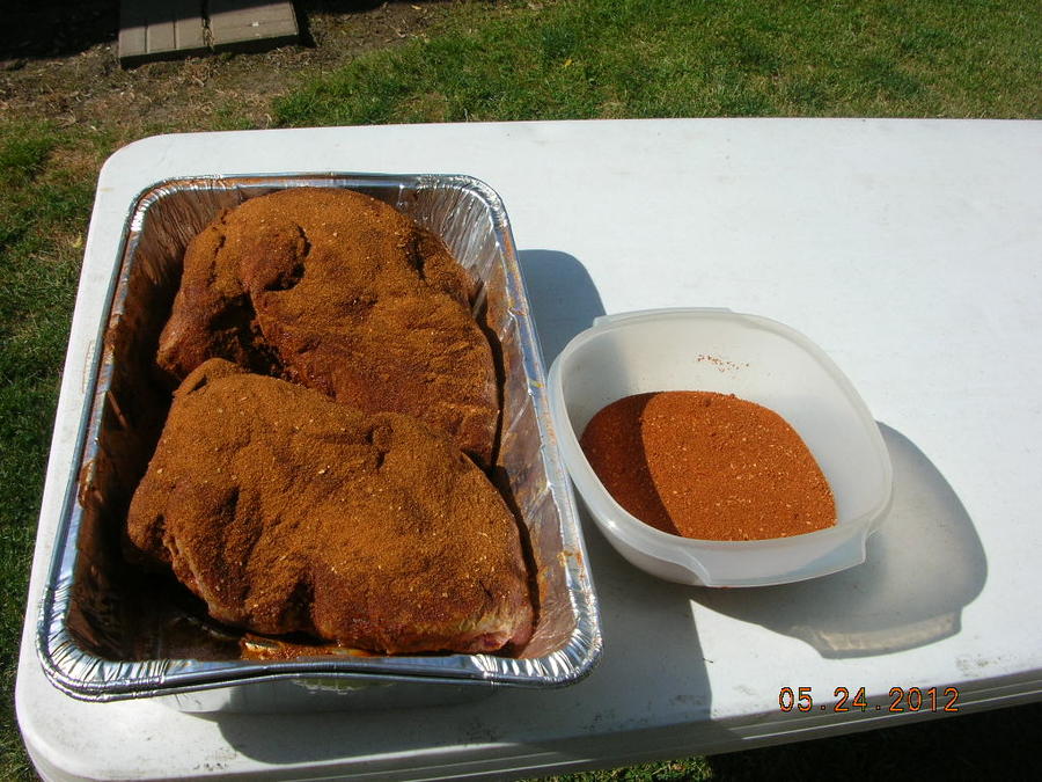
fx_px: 1054
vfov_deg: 40.7
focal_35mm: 35
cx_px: 521
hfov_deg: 52.6
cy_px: 391
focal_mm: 5.8
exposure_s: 1/454
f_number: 5.6
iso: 50
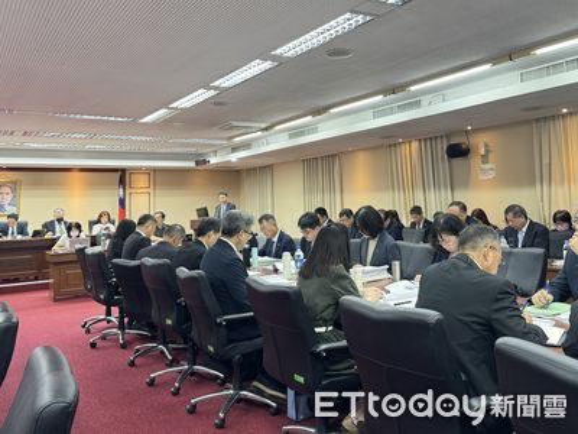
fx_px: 401
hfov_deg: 71.6
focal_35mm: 24
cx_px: 289
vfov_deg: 56.8
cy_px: 217
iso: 250
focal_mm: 6.76
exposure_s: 1/60
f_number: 1.78
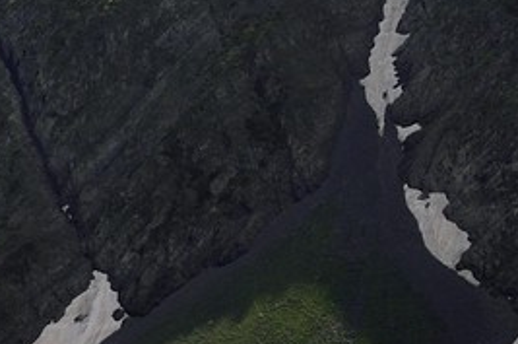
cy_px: 525
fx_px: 3275
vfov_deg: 5.9
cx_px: -894
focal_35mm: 228
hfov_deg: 8.1
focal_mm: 38
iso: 400
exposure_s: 1/1000
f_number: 5
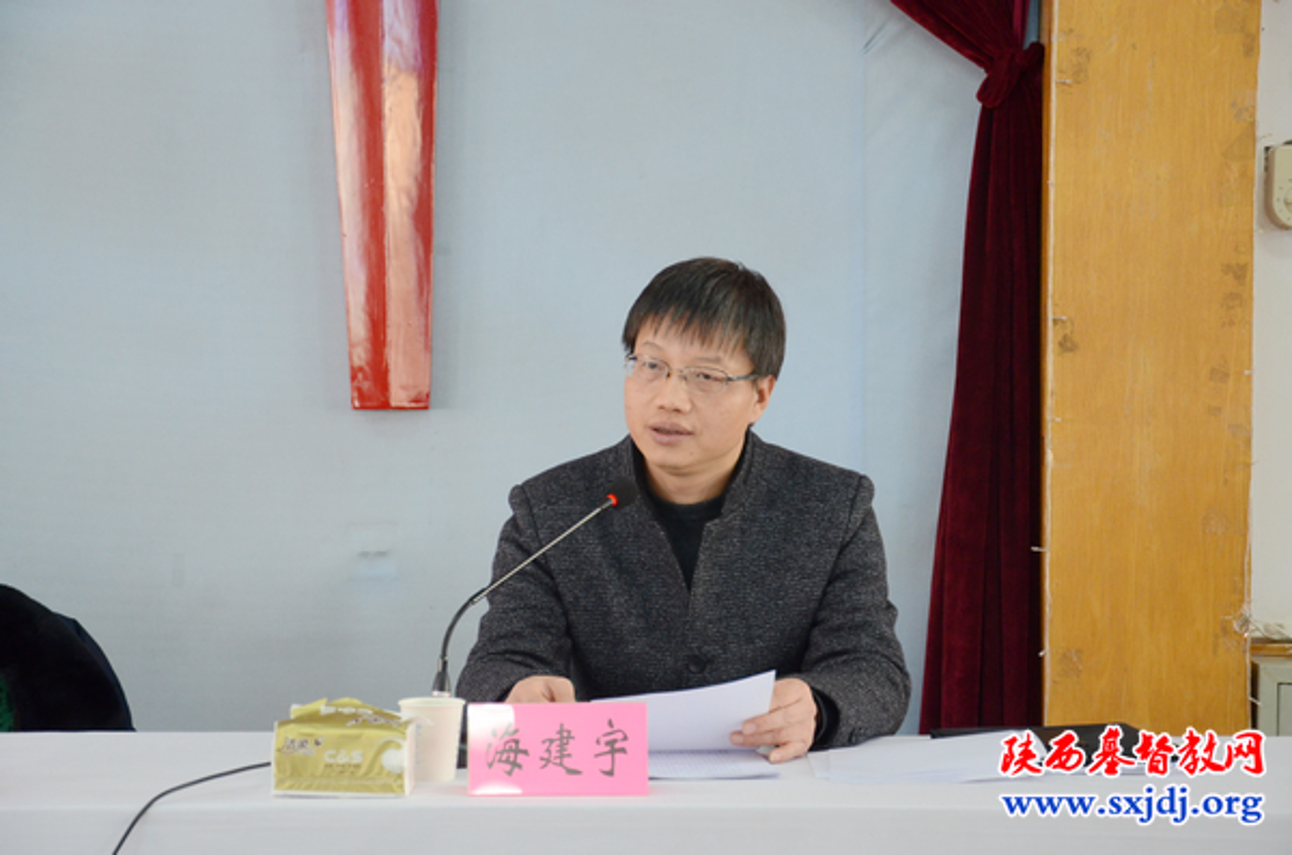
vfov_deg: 14.6
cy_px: 428
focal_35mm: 93
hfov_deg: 22.0
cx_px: 646
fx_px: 3330
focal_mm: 62
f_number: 5.3
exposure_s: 1/80
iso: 1600
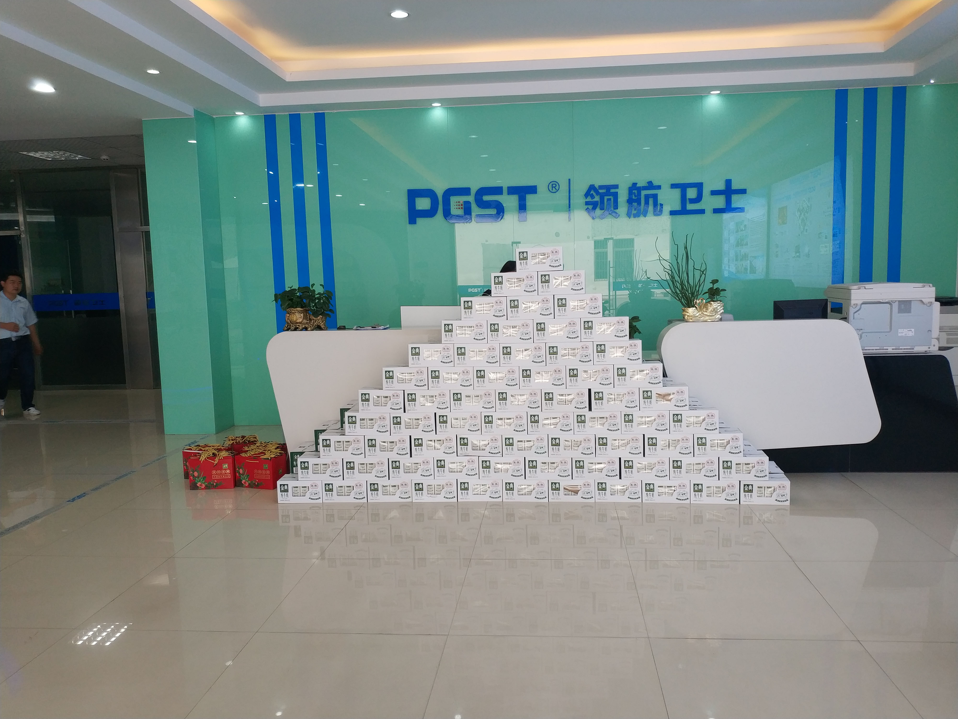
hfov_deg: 56.8
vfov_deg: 44.2
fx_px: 886
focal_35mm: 32
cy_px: 360
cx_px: 479
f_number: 2
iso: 142
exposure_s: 1/50
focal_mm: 4.5
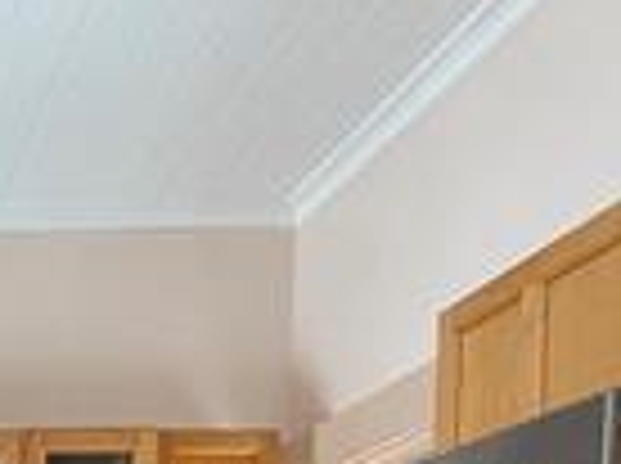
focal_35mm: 65
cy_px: 856
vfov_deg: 17.7
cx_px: -238
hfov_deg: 24.9
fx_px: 1164
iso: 320
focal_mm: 2.22
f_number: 2.2
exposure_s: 1/61
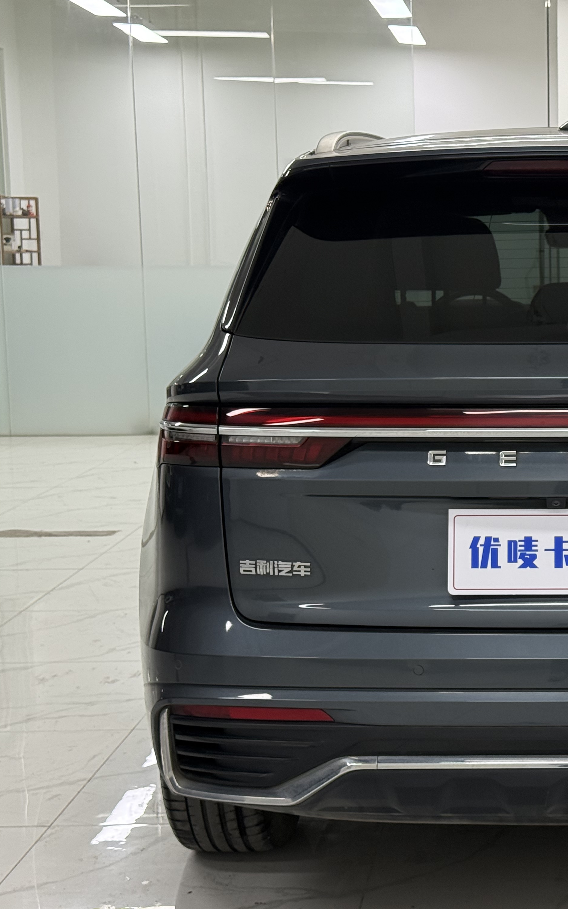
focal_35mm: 68
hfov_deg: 18.6
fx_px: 1684
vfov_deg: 30.2
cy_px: 454
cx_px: 579
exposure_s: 1/65
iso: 125
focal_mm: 6.76
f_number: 1.78
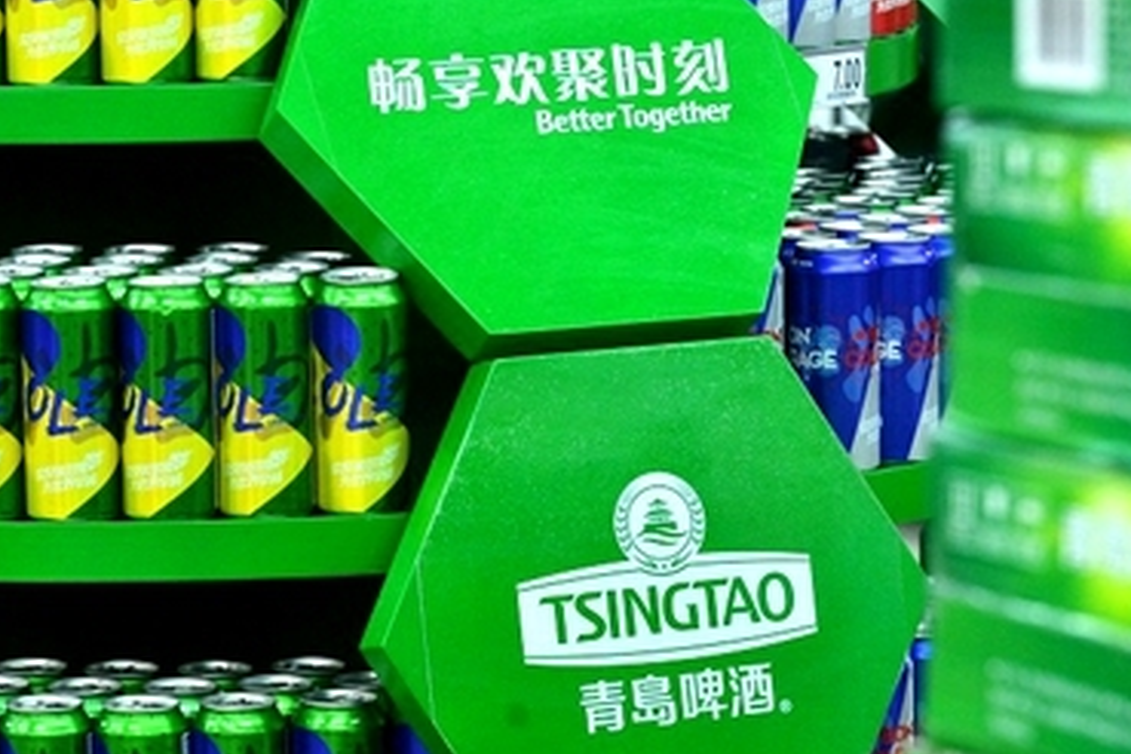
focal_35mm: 179
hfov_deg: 11.5
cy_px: 395
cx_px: 435
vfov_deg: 7.7
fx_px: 5623
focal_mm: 110
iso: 1600
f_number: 5
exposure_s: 1/320
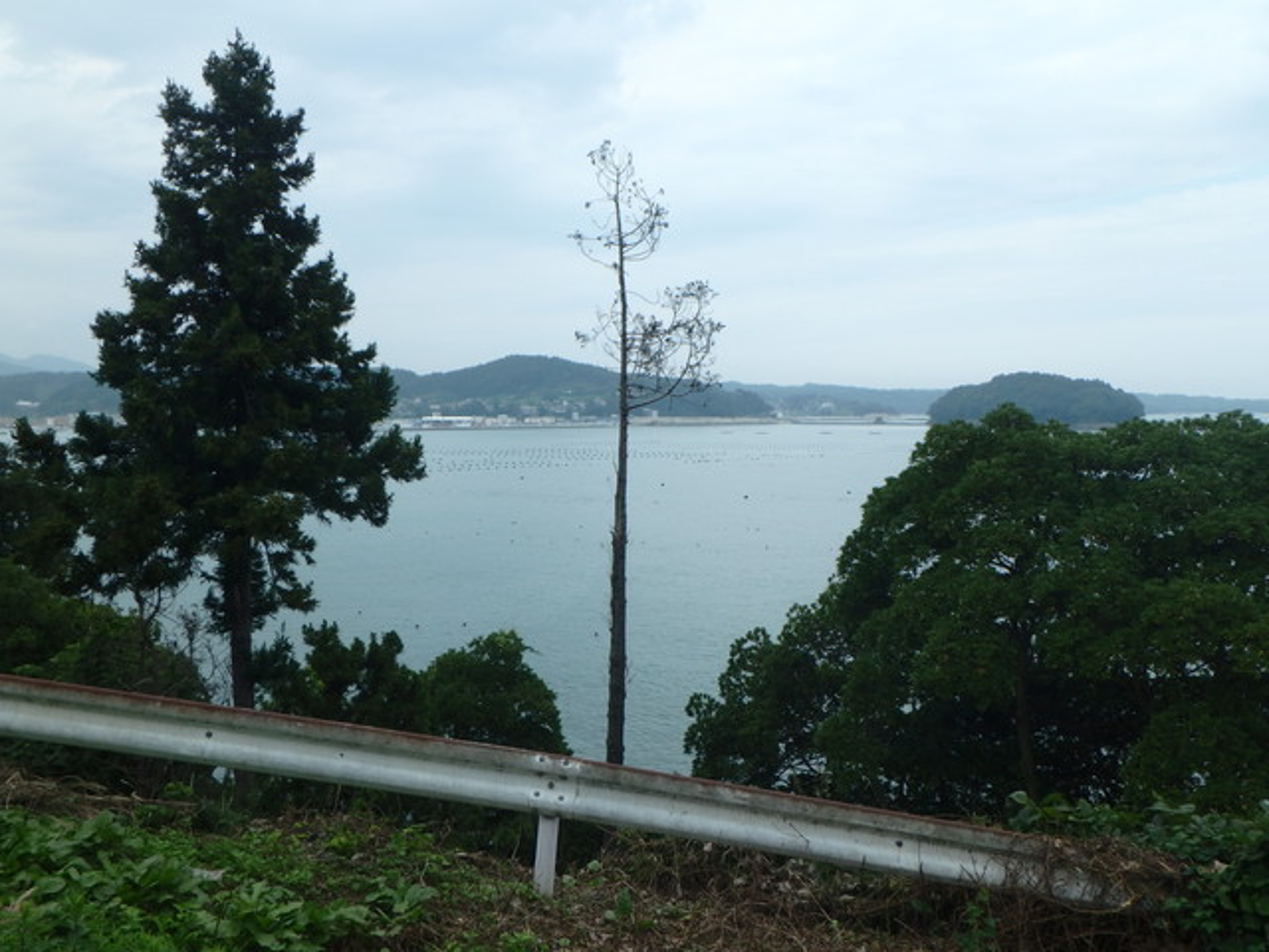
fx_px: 1246
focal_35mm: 34
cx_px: 634
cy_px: 476
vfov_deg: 41.8
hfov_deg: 54.0
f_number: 4.9
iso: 125
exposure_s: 1/500
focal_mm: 6
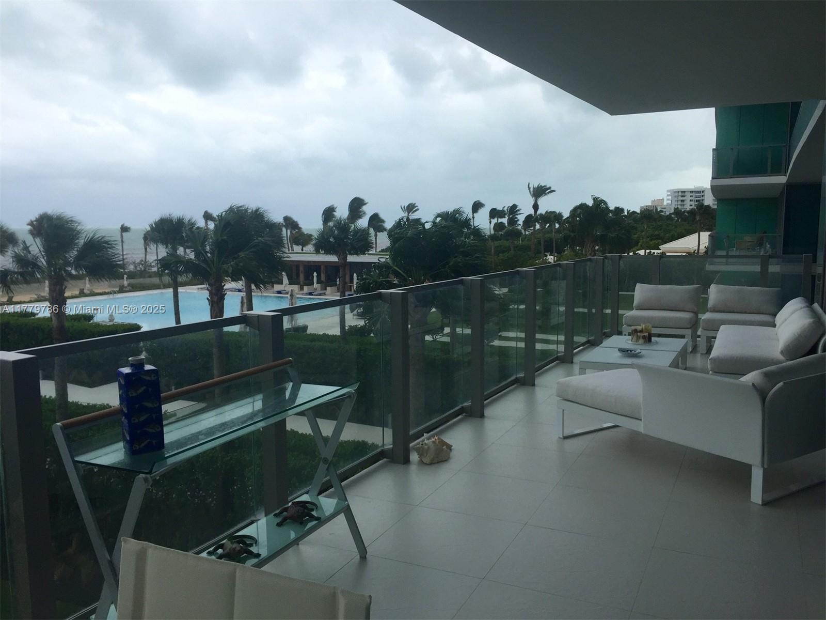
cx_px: 413
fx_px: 692
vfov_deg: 48.2
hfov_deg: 61.7
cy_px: 310
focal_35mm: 29
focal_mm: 4.15
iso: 32
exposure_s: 1/1068
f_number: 2.2
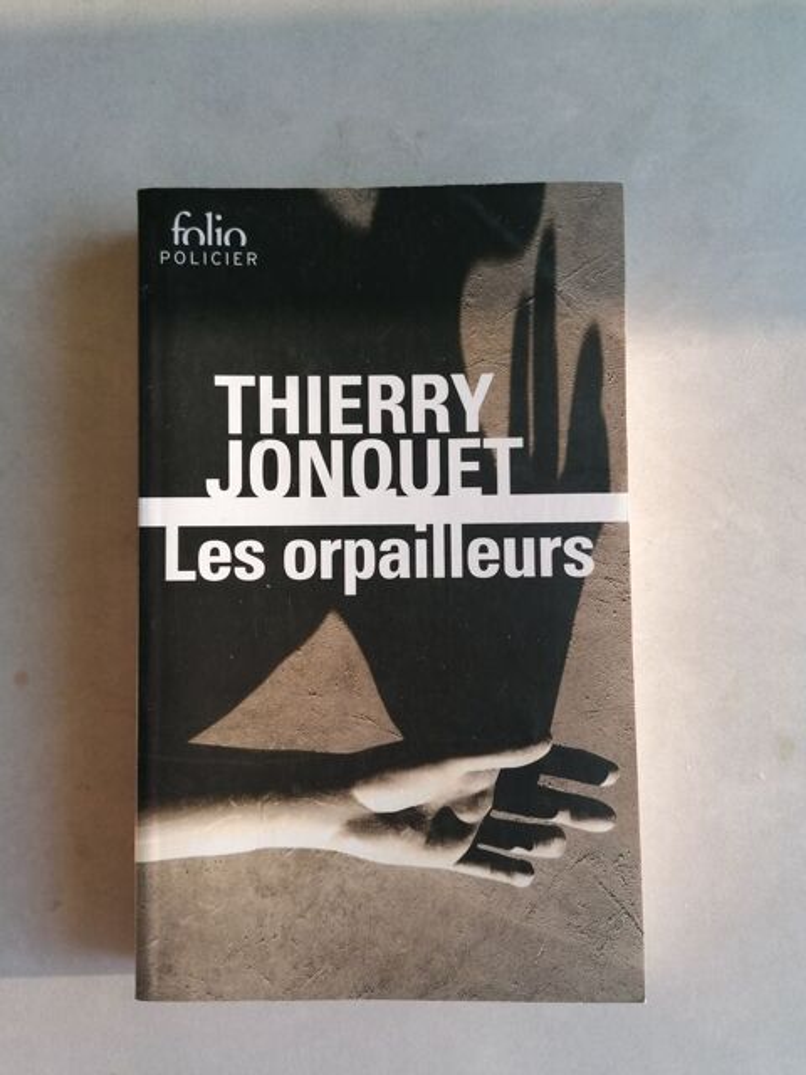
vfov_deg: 65.3
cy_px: 538
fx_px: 838
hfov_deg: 51.4
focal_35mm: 27
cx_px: 403
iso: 50
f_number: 1.8
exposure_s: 1/111
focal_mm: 4.75
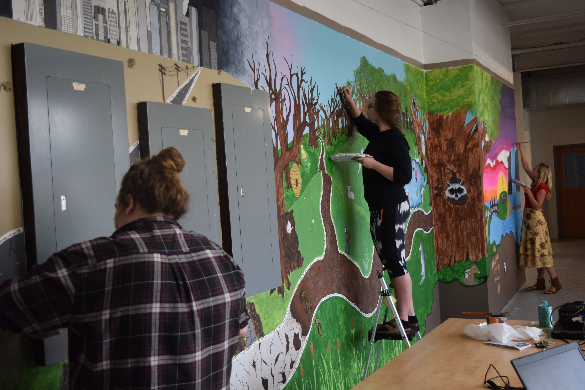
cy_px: 195
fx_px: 682
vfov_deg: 31.9
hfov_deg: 46.4
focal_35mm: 42
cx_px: 292
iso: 400
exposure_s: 1/60
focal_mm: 28
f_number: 4.2
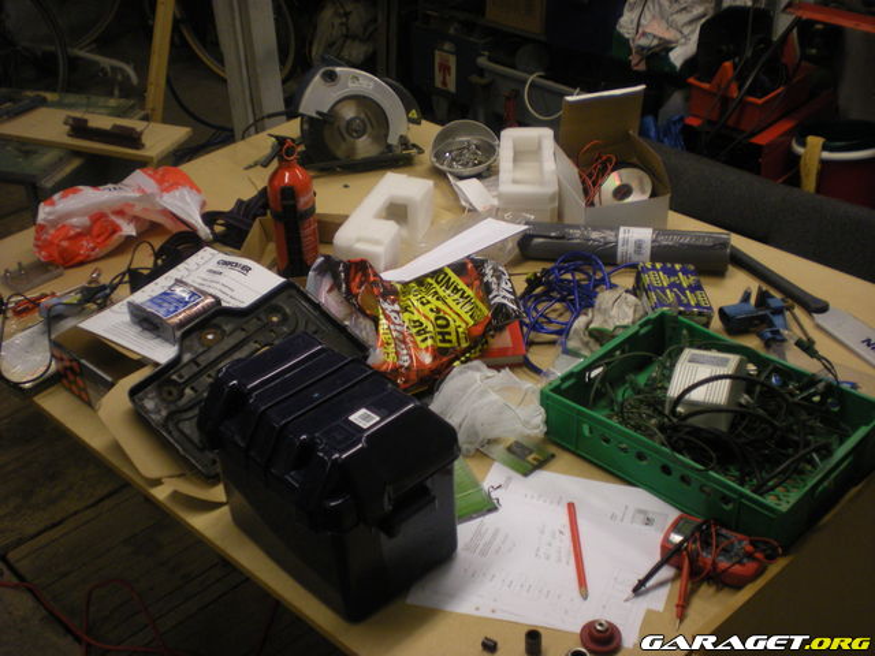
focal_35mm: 44
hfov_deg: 42.9
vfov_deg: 32.9
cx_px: 438
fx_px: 1112
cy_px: 328
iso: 200
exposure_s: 1/55.4
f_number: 3.5
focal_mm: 7.4
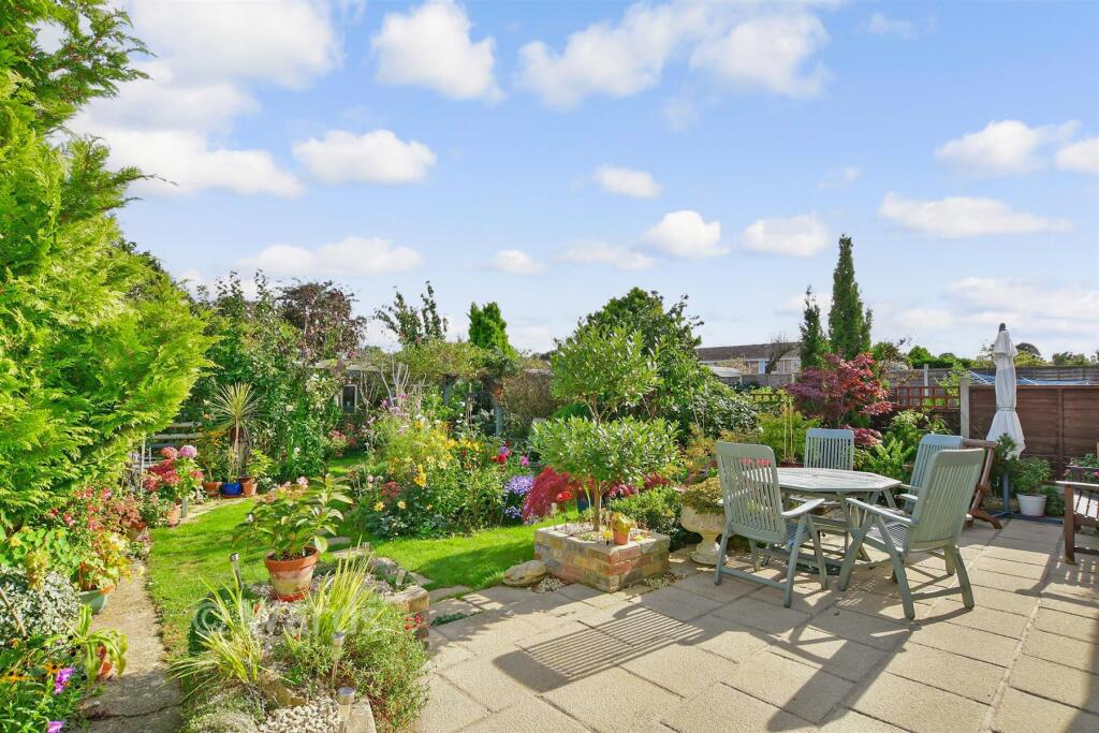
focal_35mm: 15
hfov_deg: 100.4
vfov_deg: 77.3
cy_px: 366
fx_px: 458
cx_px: 550
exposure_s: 1/160
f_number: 8
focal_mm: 10
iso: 160
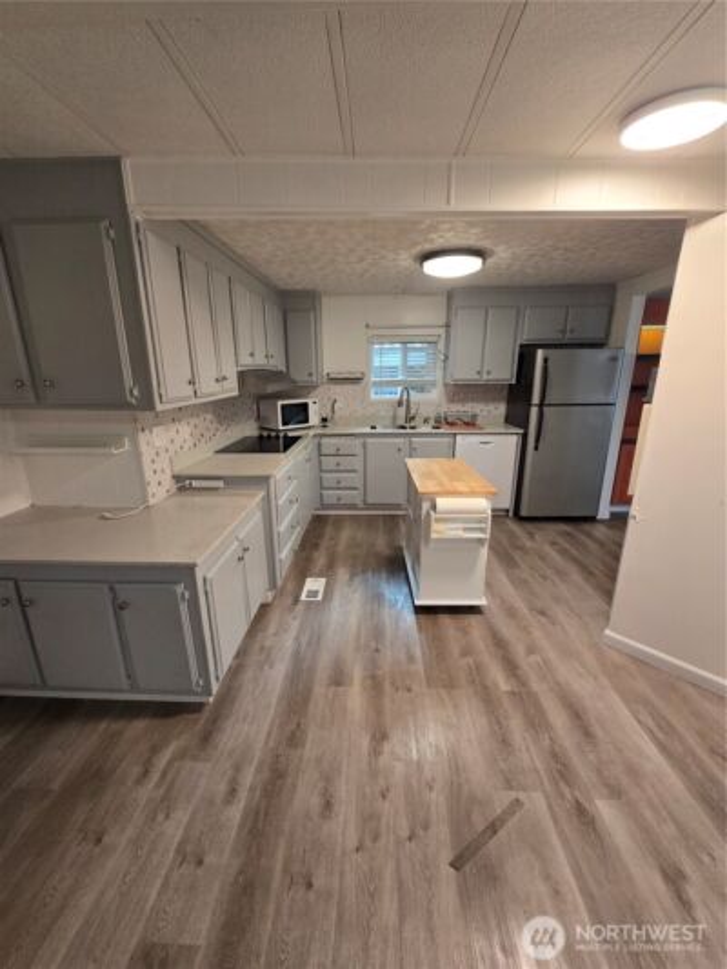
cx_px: 364
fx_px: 364
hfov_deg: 89.9
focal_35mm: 13
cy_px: 484
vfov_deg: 106.2
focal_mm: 2.2
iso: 200
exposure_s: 1/60
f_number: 2.2
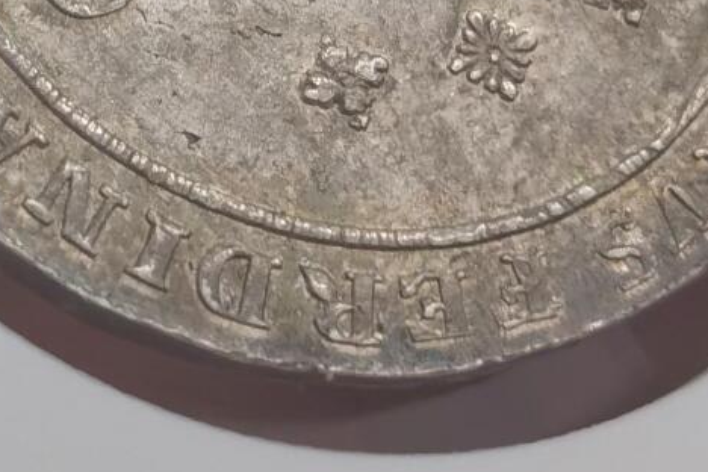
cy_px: -153
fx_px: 4248
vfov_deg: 6.3
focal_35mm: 216
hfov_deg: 9.5
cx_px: 336
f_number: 16
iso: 100
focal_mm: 5.56
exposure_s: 1/100
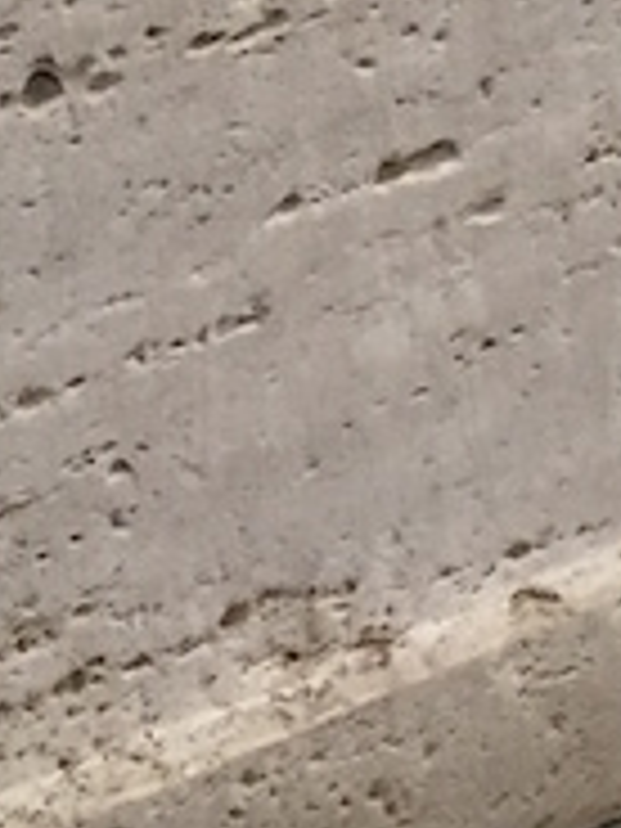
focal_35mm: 179
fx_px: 4282
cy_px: 189
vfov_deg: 11.0
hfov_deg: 8.3
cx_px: 405
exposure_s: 1/30
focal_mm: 4.15
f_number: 2.2
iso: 200
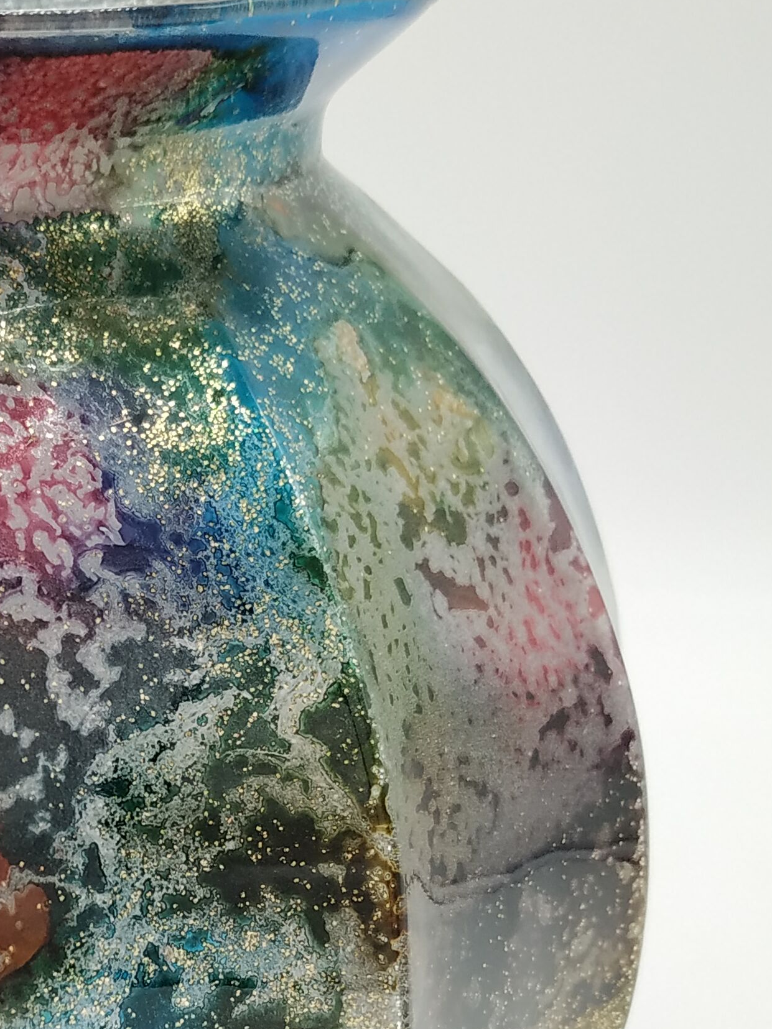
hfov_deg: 23.5
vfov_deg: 32.5
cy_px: 788
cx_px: -98
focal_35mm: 58
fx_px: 1725
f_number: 1.9
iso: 250
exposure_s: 1/334
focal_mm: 3.94
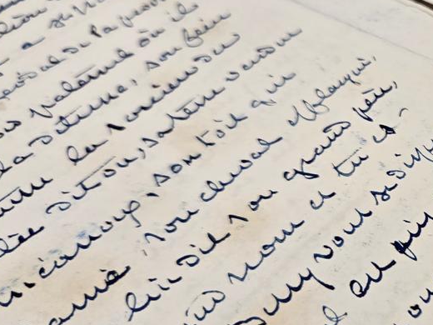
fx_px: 813
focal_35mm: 65
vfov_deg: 22.6
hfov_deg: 25.3
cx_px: 576
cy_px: 173
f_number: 1.8
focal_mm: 5.4
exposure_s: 1/120
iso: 125
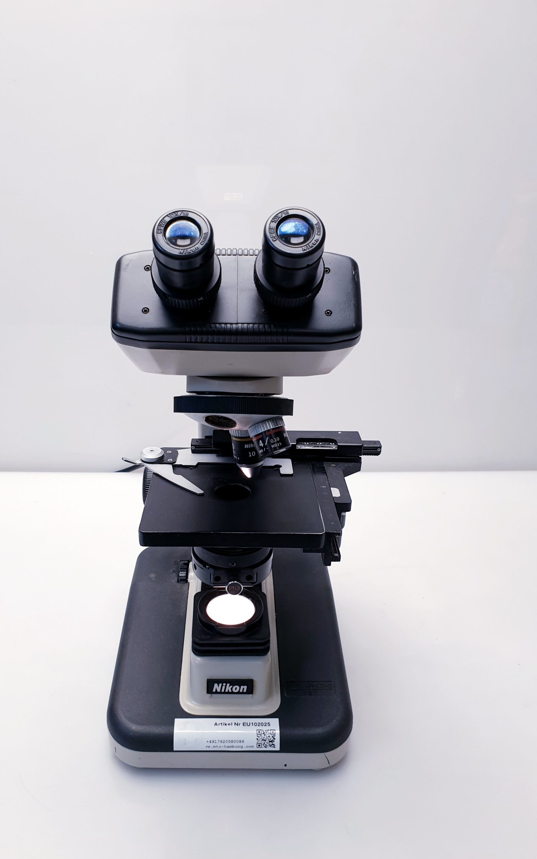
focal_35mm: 28
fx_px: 656
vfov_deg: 66.5
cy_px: 433
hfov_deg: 44.5
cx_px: 242
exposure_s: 1/50
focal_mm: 4.3
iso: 64
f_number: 2.4
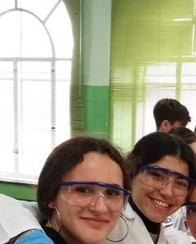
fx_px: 608
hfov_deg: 17.8
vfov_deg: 22.0
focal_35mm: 84
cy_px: 238
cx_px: 197
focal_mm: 3.81
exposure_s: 1/25
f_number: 2.2
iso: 320
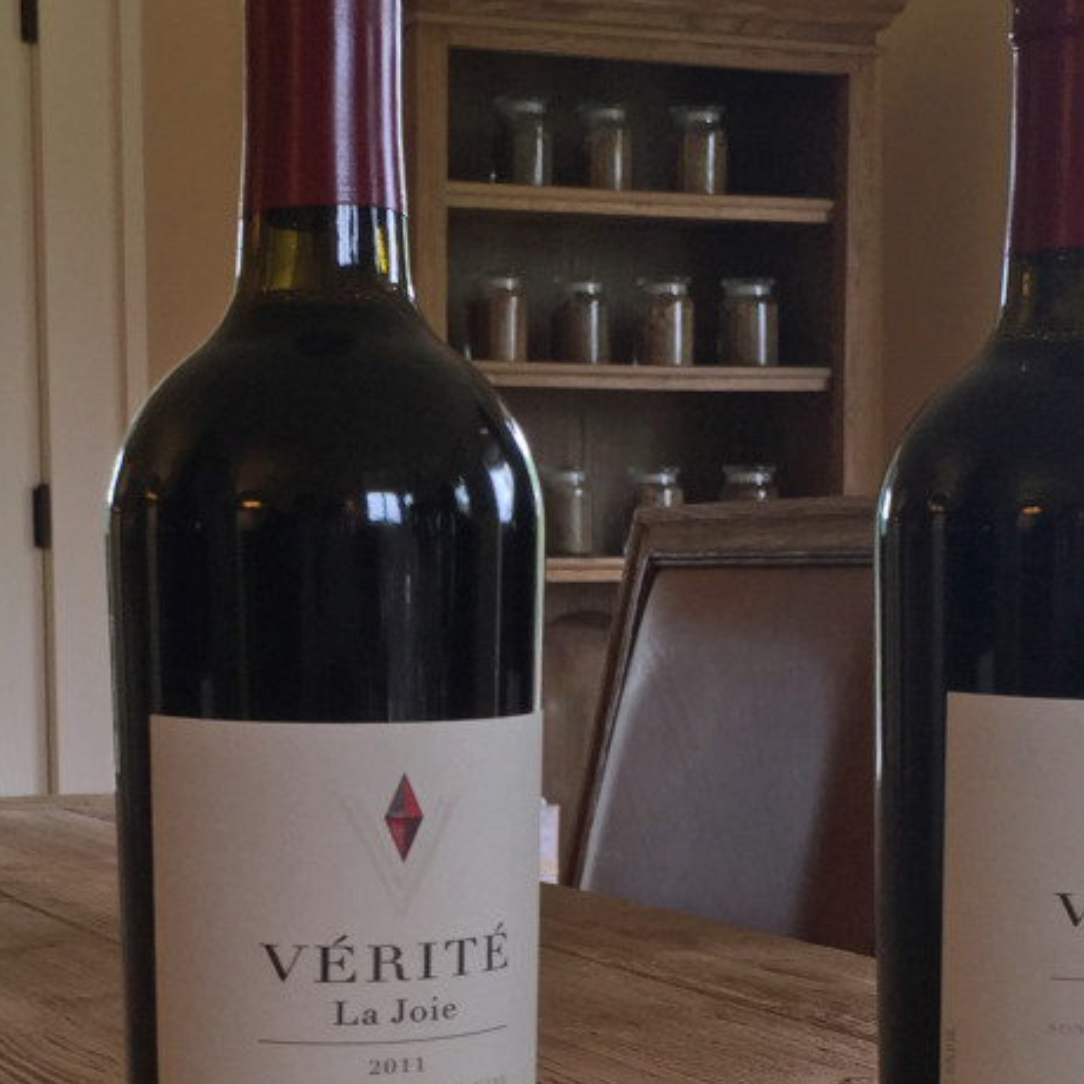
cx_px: 224
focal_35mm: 57
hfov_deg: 29.4
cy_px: 886
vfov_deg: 29.3
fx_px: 2019
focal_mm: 4.15
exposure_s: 1/40
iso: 32
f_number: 2.2
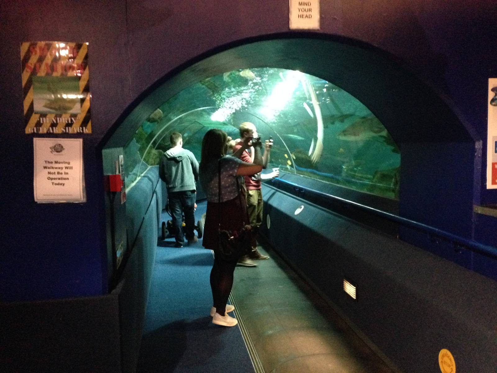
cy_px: 186
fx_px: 474
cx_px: 248
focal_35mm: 33
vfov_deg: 42.9
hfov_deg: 55.4
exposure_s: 1/15
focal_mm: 4.12
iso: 800
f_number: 2.4
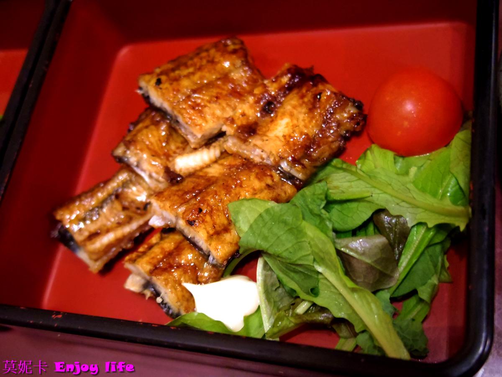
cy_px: 188
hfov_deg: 47.9
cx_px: 251
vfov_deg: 36.8
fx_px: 566
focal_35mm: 39
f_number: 1.9
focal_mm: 8.5
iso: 3200
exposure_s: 1/40
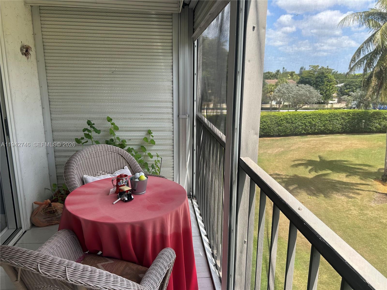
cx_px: 194
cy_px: 145
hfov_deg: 67.3
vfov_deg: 53.1
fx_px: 291
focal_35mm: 26
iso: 50
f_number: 1.5
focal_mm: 5.7
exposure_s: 1/1100
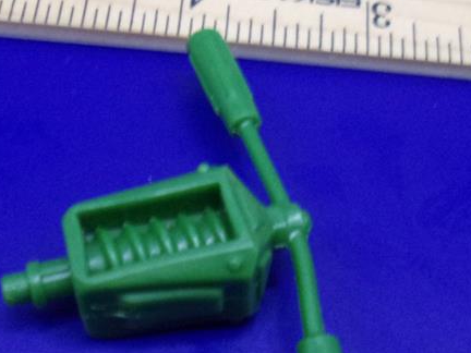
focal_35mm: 64
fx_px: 871
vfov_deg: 22.8
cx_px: 247
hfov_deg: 30.3
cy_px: 121
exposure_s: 1/22
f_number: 3
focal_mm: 4.9
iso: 400
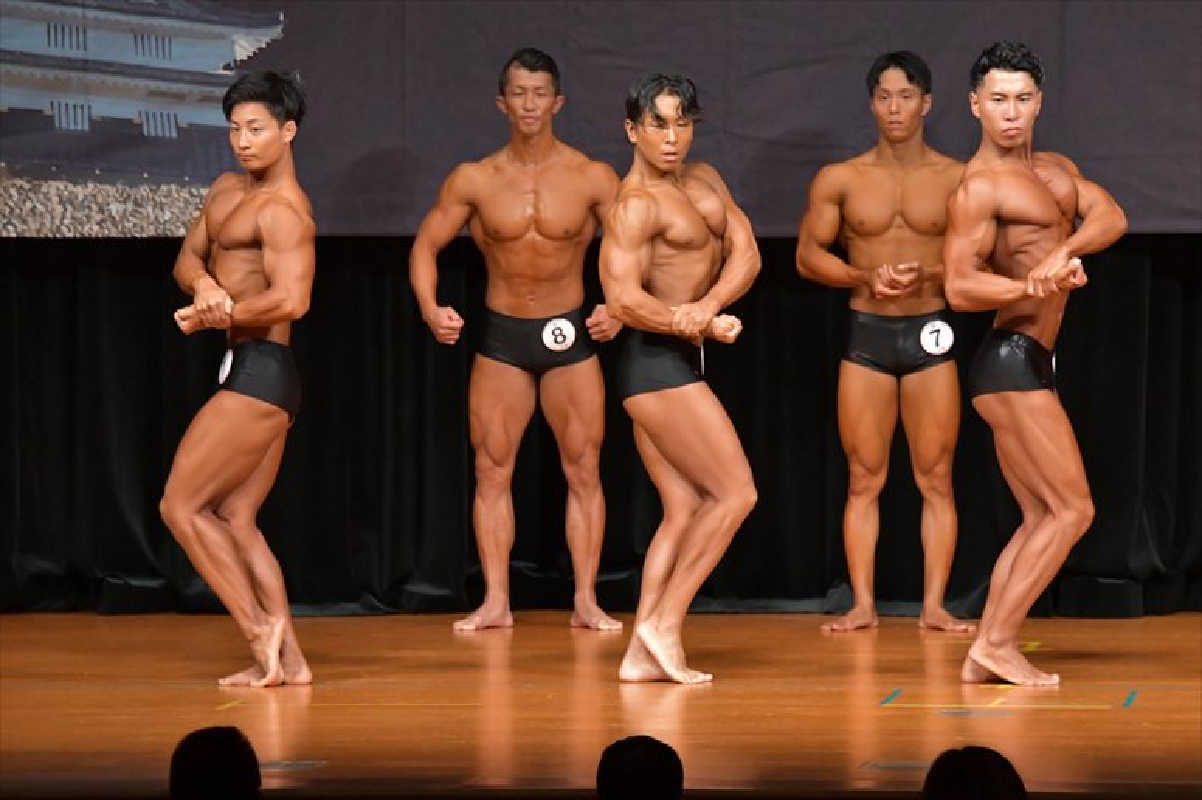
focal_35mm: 270
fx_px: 9011
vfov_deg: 5.1
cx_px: 601
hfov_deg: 7.6
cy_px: 400
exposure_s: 1/400
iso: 6400
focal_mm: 180
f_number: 5.6
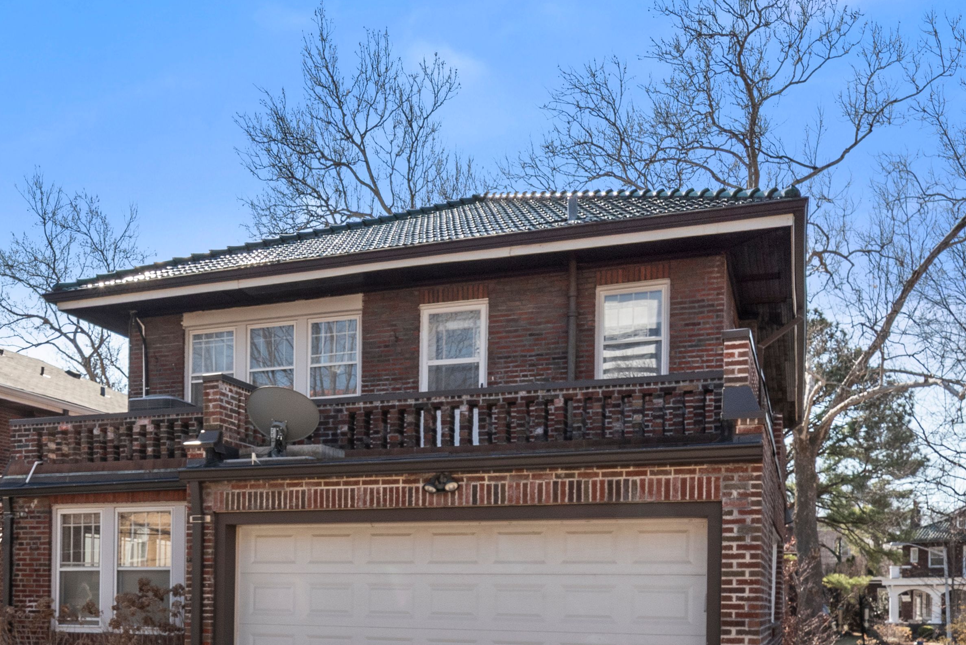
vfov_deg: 33.4
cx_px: 319
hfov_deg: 49.8
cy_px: 567
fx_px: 1020
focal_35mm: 38
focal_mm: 15
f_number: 9
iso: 400
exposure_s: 1/800
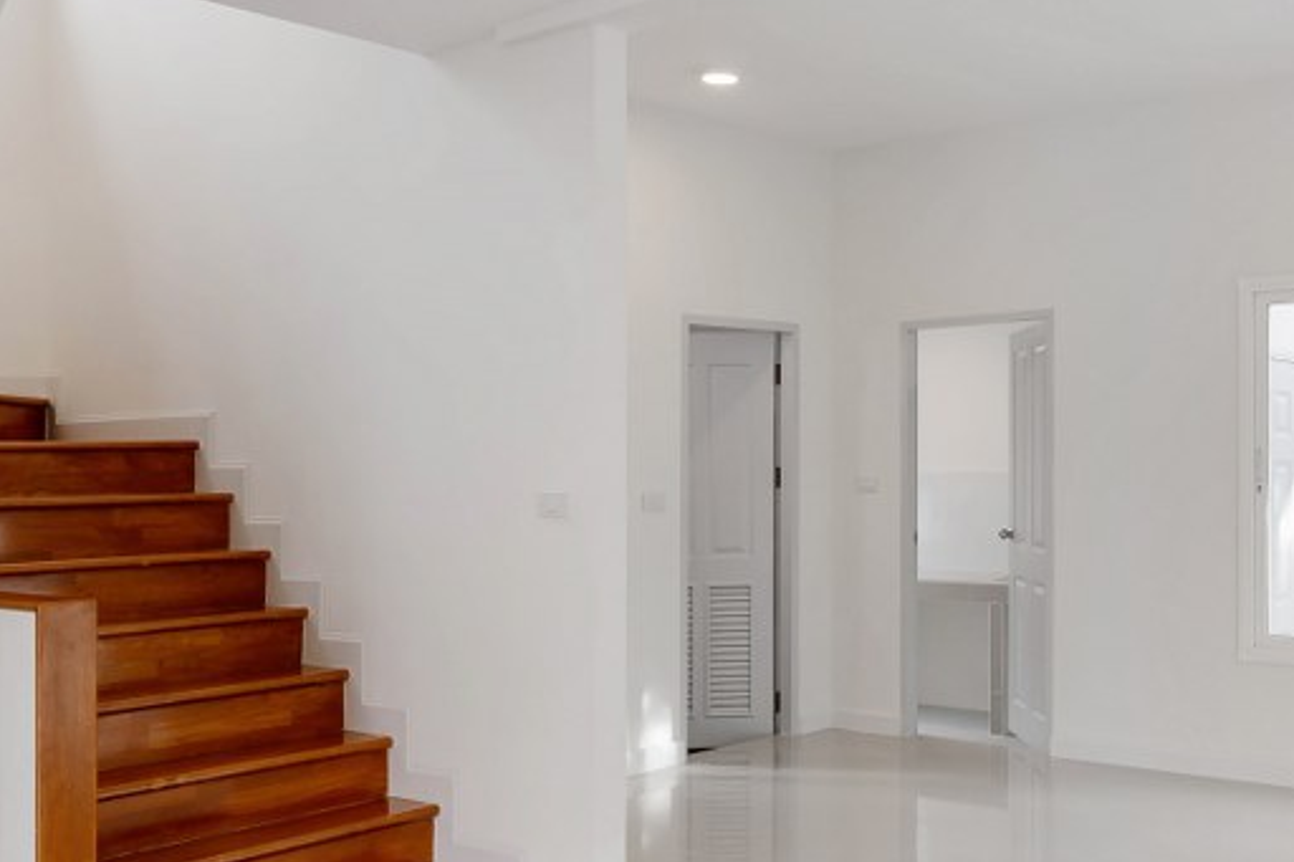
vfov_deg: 33.3
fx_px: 1437
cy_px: 490
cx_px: 988
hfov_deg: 46.5
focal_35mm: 40
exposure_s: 1/100
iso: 100
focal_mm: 16
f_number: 5.6
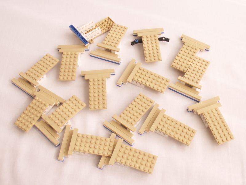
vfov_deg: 38.7
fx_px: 263
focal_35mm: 37
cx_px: 123
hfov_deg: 50.1
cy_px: 92
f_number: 8
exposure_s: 1/20
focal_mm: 6.13
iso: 50
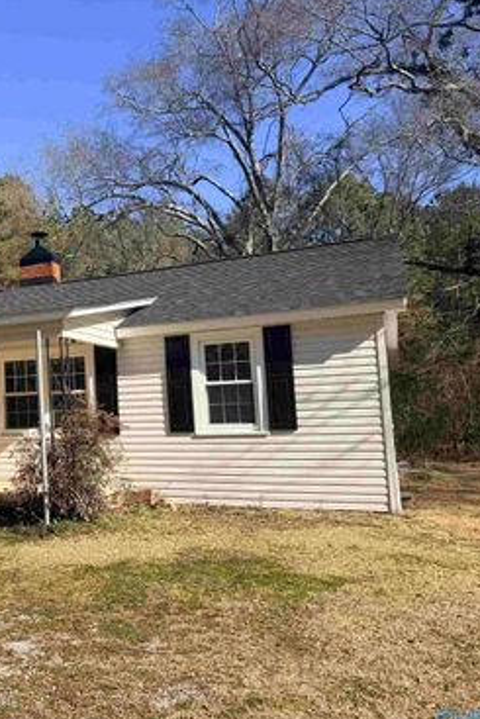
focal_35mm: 34
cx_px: 10
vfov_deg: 55.8
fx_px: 679
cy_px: 363
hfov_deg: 35.5
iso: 80
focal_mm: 6.76
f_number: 1.78
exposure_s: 1/3584
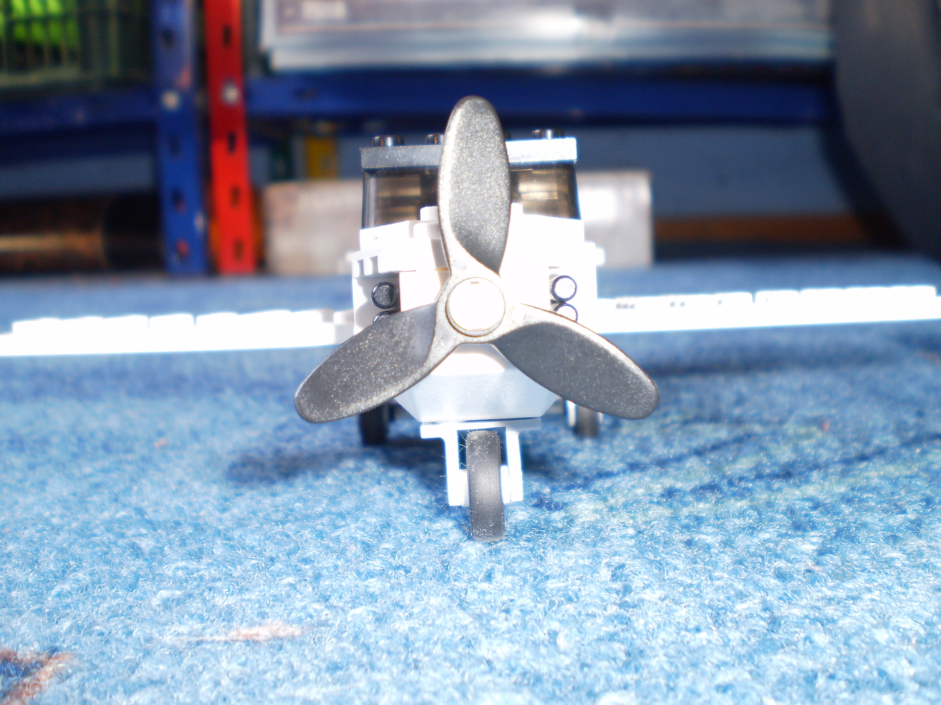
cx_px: 470
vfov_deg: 39.7
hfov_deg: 51.4
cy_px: 352
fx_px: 979
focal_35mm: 36
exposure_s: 1/30
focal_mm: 6.3
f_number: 3.1
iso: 125
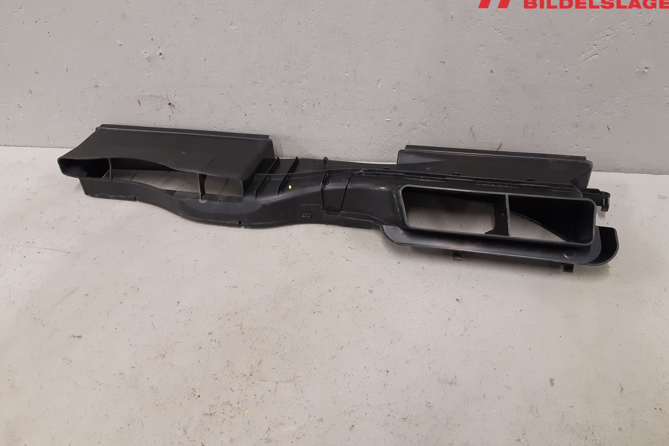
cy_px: 211
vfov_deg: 46.4
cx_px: 340
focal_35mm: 28
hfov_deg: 65.5
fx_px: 520
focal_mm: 3.93
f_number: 1.7
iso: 200
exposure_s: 1/50
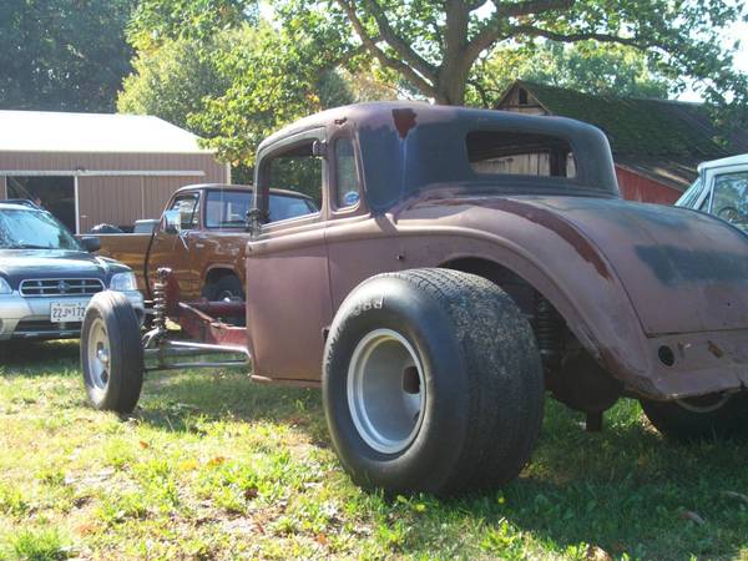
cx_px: 374
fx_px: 1145
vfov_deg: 27.5
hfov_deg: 36.2
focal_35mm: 53
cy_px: 280
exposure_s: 1/194
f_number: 3.2
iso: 80
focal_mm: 8.7
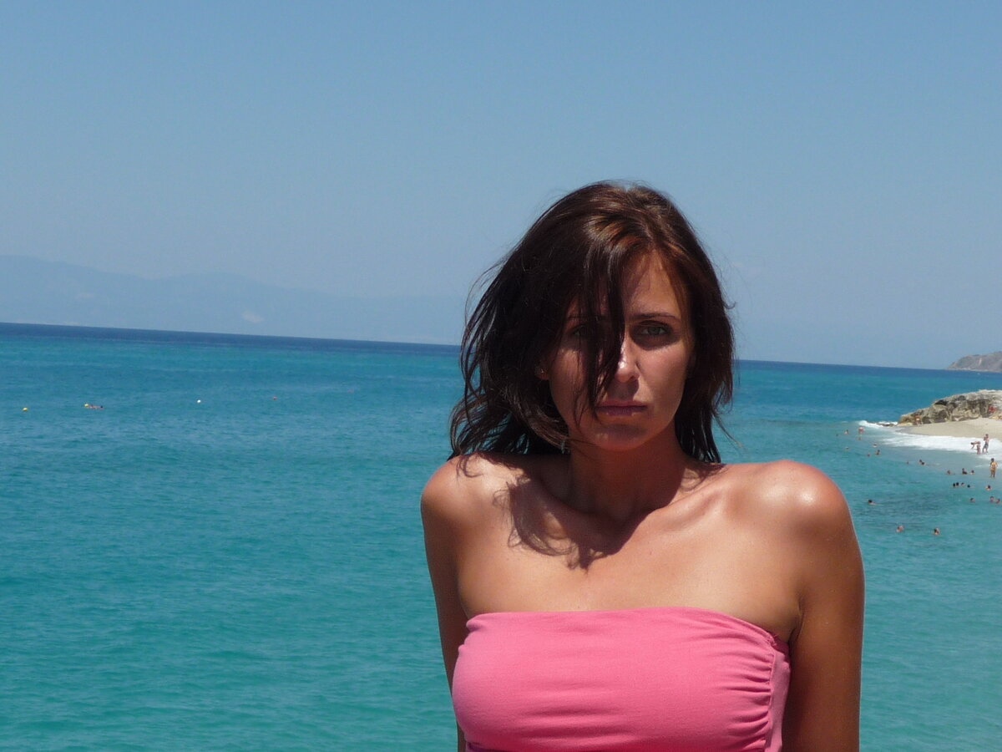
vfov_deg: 16.8
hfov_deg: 22.3
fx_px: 2547
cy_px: 376
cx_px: 501
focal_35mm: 88
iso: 100
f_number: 10
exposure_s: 1/250
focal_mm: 9.3
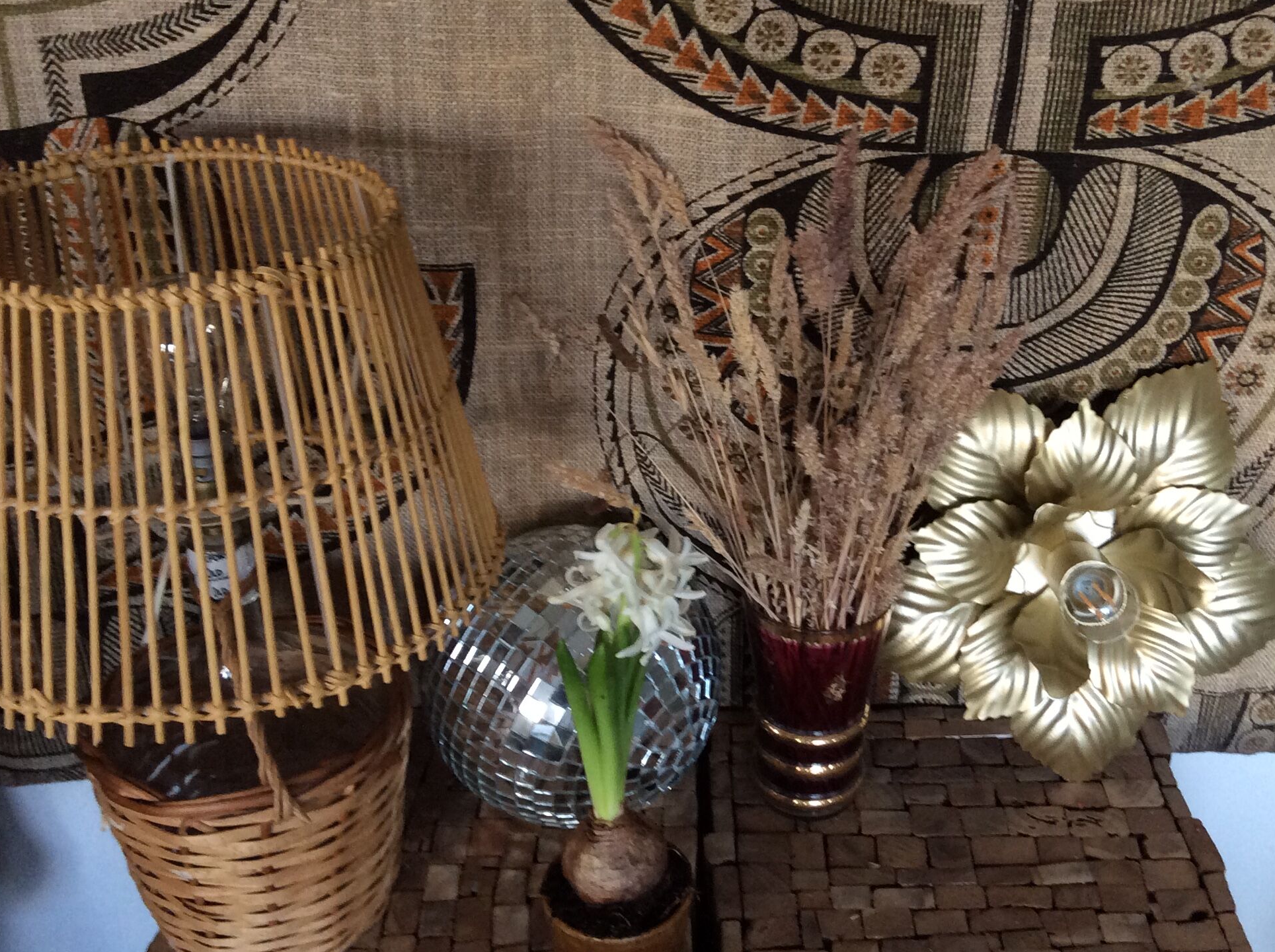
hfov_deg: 43.7
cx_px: 763
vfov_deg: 33.5
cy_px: 456
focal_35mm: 43
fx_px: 1582
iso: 100
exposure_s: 1/25
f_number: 2.4
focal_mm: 3.3
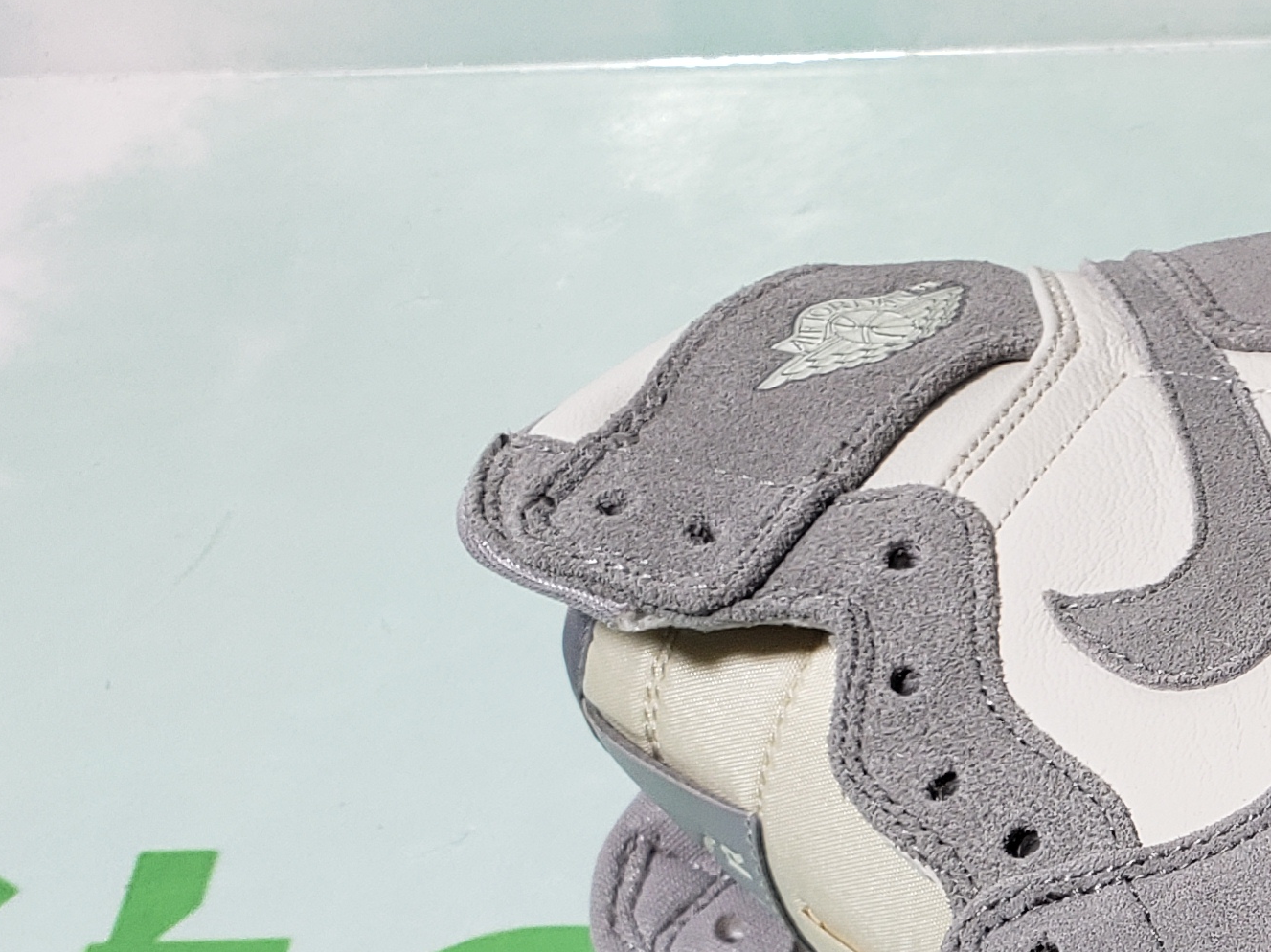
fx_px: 2900
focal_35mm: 79
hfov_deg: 21.8
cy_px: 1074
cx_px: 1737
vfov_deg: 17.9
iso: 50
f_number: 2.4
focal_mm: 4.3
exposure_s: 1/200
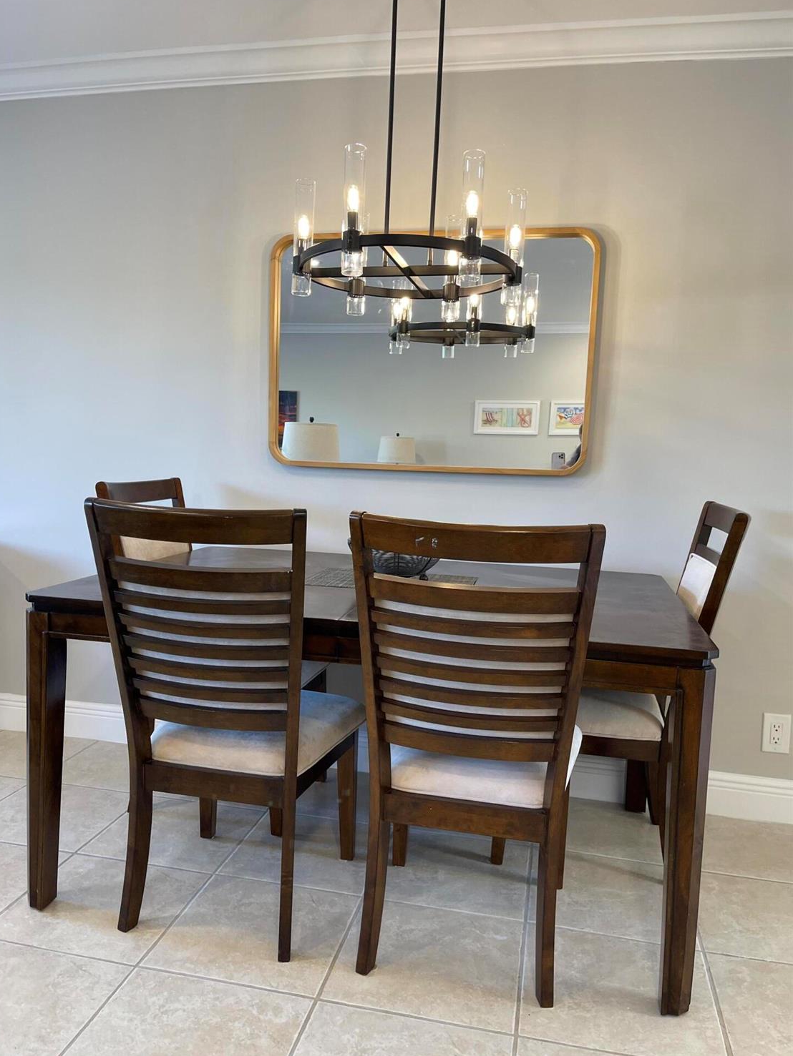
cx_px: 381
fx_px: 794
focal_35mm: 26
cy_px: 538
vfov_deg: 67.3
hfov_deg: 53.1
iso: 125
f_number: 1.6
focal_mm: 5.1
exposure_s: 1/120
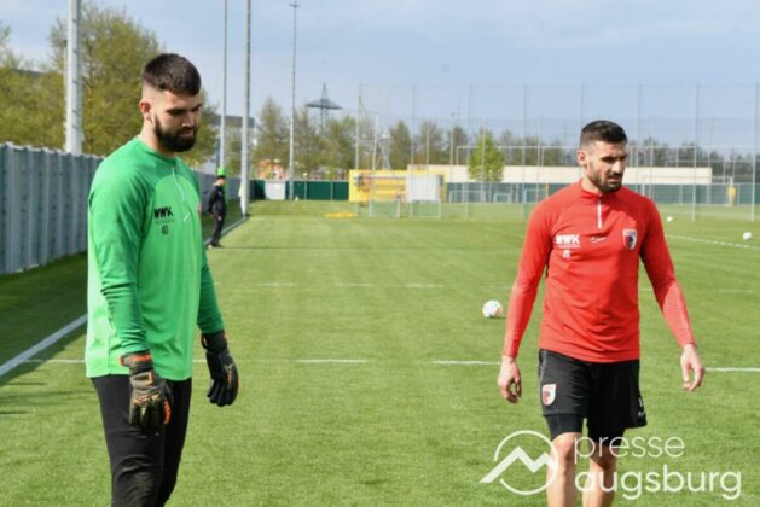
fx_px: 2376
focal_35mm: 112
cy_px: 254
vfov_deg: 12.2
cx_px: 380
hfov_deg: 18.2
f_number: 13
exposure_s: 1/640
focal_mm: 75
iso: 500
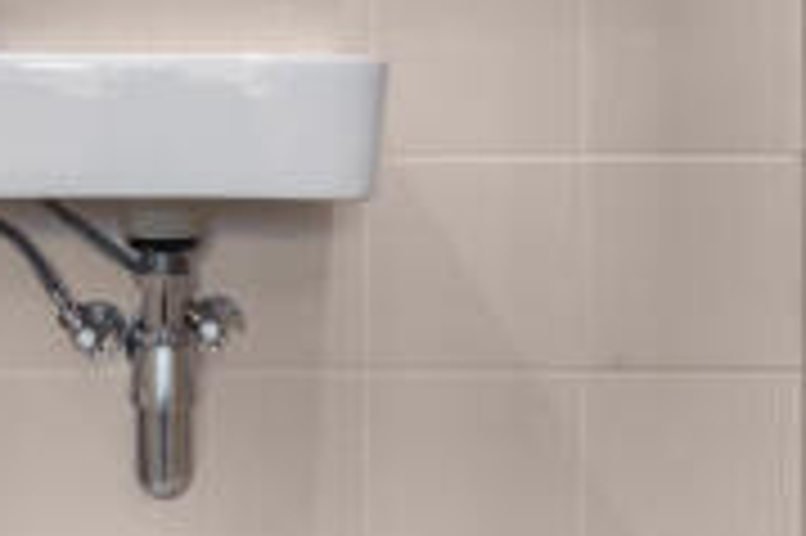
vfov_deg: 24.2
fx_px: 1230
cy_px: 110
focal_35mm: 55
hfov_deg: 35.0
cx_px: 151
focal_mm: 10
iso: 400
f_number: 20
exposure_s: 1/1.11
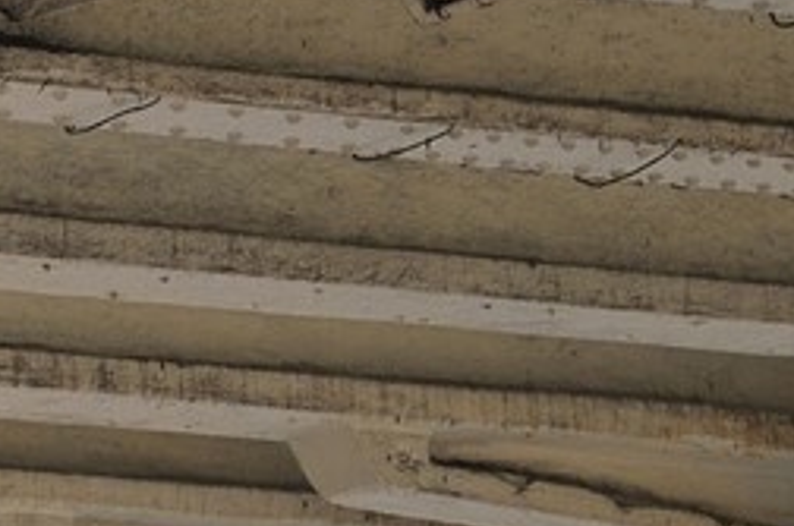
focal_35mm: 394
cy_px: 1531
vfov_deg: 3.4
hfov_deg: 5.0
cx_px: -1591
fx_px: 8673
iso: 200
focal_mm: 62
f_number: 4
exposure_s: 1/50
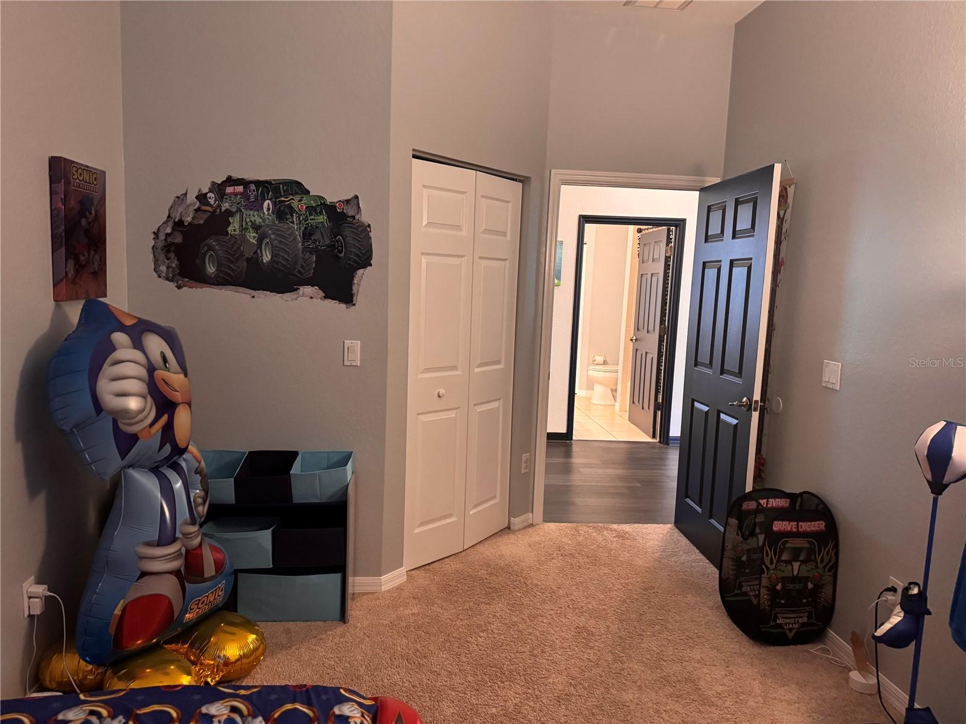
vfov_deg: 56.8
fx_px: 670
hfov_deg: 71.6
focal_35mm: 24
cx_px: 483
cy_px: 362
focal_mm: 6.76
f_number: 1.78
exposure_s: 1/40
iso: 800
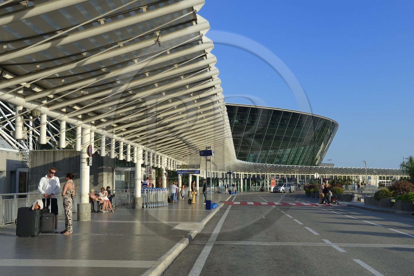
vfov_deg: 30.5
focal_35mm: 44
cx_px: 207
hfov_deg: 44.5
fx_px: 506
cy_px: 138
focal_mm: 44
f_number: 10
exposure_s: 1/250
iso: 200
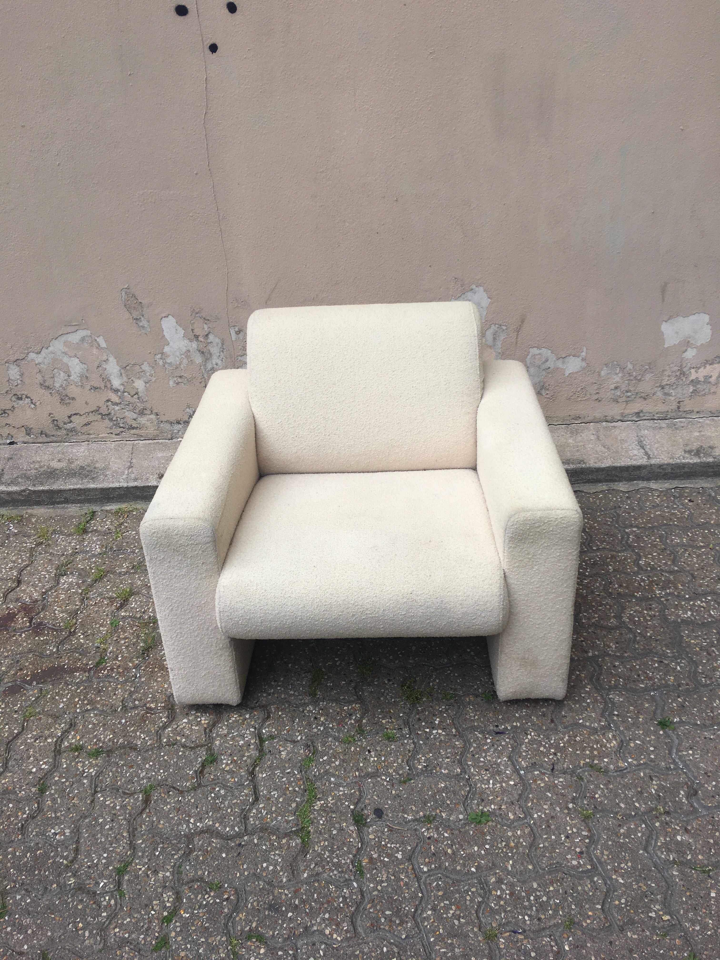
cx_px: 360
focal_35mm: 29
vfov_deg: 61.7
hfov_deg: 48.2
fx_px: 804
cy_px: 480
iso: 25
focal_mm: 4.15
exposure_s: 1/646
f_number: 2.2
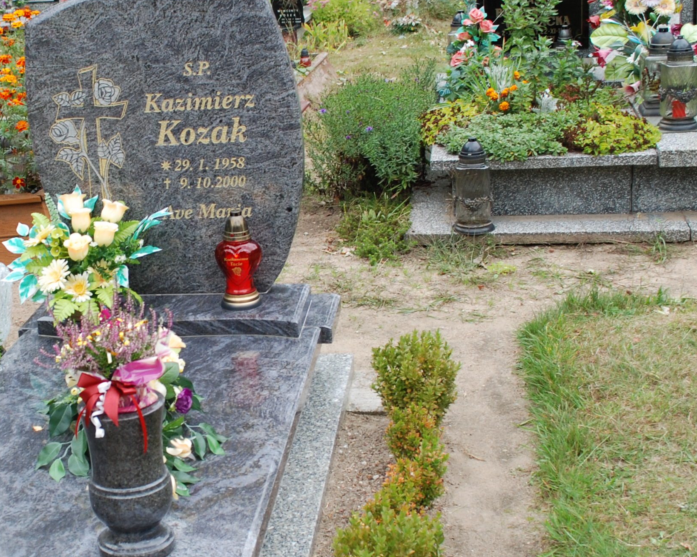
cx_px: 145
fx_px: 1238
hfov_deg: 30.7
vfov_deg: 25.4
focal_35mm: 60
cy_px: 276
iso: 200
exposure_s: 1/100
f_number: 5
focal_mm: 18
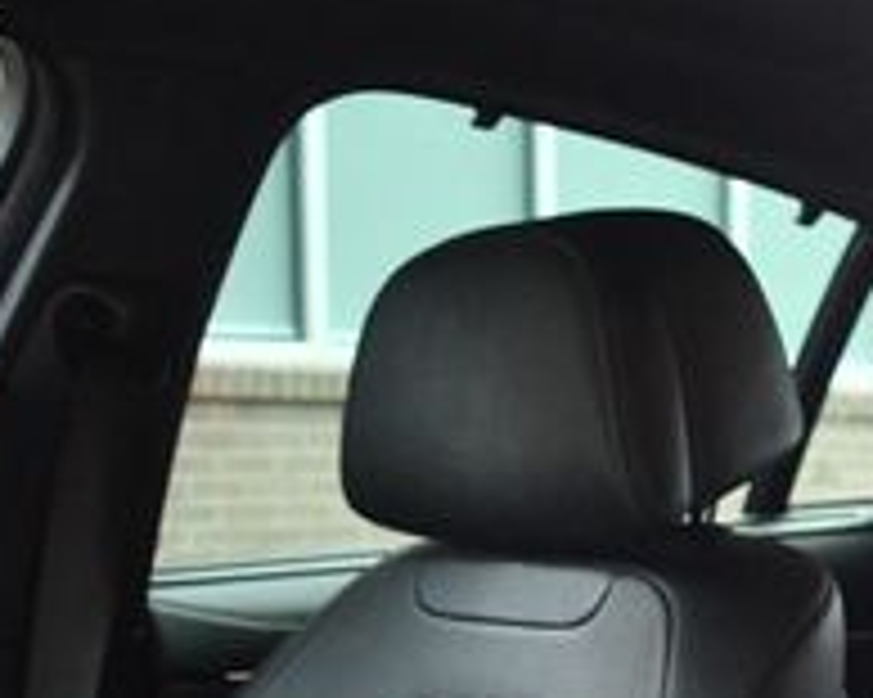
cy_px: 856
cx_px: 1098
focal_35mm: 93
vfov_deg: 15.8
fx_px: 2402
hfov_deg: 19.2
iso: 5000
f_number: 3.5
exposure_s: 1/60
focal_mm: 20
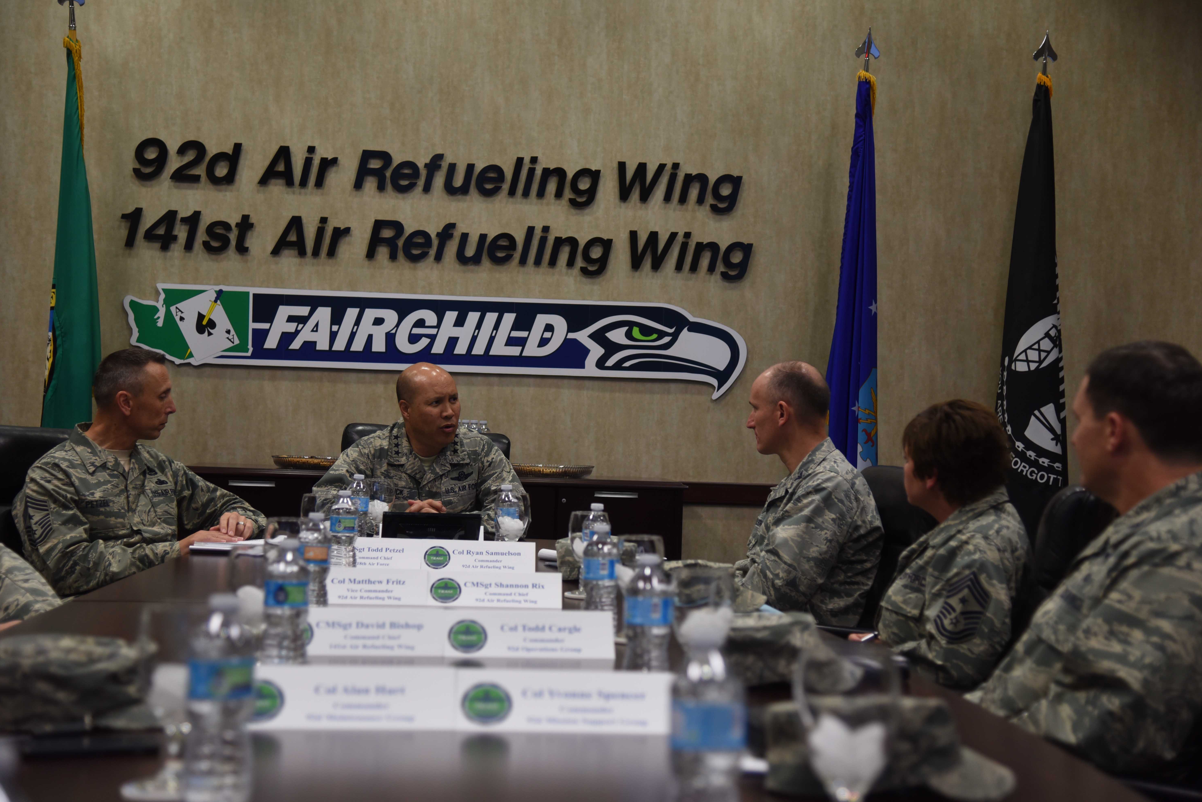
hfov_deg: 33.9
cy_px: 398
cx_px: 603
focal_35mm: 59
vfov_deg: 23.0
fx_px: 1970
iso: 800
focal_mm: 58
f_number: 4
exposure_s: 1/80
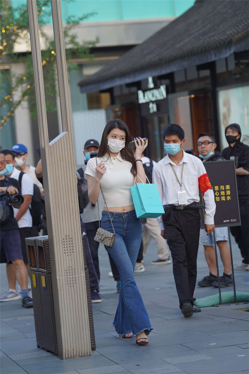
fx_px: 1401
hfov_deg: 10.2
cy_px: 187
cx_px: 124
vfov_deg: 15.2
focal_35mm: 135
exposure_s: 1/400
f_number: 4
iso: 400
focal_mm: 135
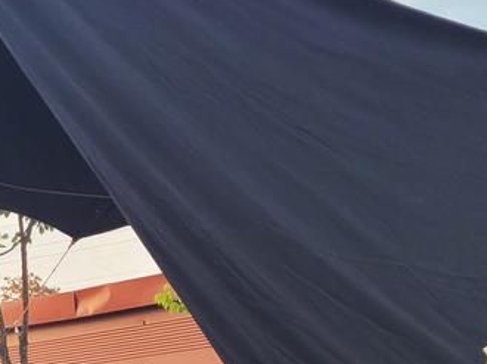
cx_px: -22
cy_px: 277
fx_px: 1420
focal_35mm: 101
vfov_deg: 14.6
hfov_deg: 18.8
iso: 40
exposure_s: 1/267
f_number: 1.8
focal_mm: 5.4
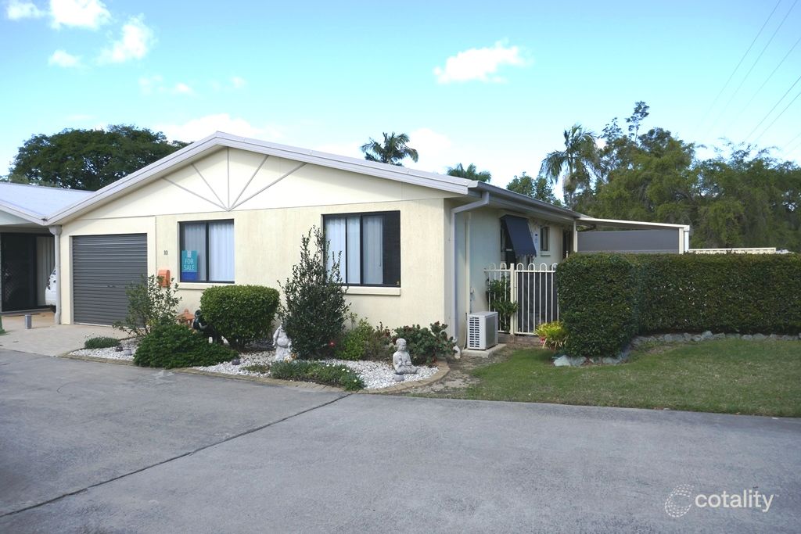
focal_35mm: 25
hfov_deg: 71.5
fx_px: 556
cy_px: 267
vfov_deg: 51.3
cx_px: 400
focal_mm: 9.1
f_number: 3.5
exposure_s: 1/800
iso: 125
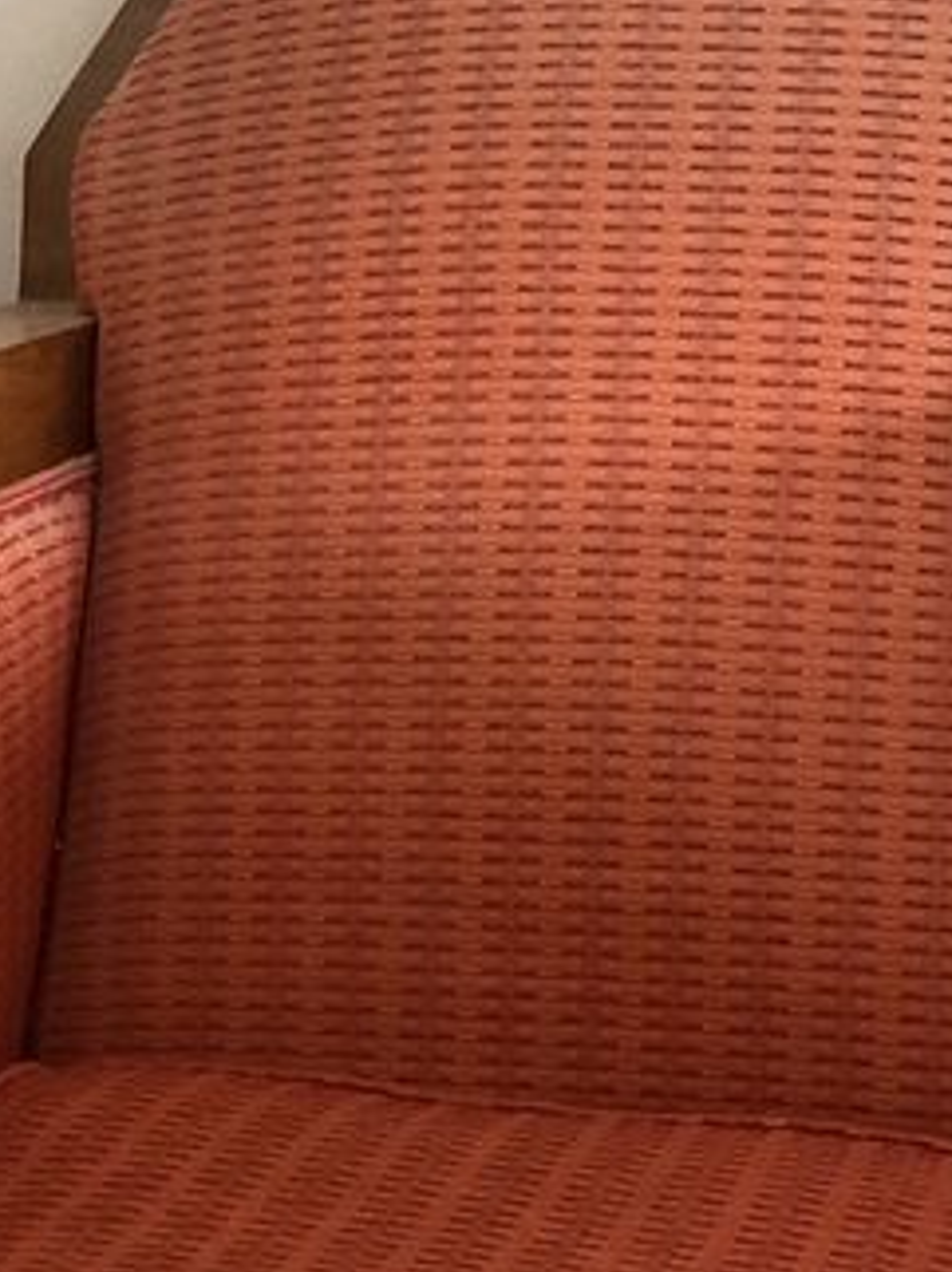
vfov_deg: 22.3
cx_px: 320
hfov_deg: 16.9
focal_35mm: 87
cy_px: 928
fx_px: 3194
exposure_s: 1/40
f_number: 1.8
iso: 400
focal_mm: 3.99
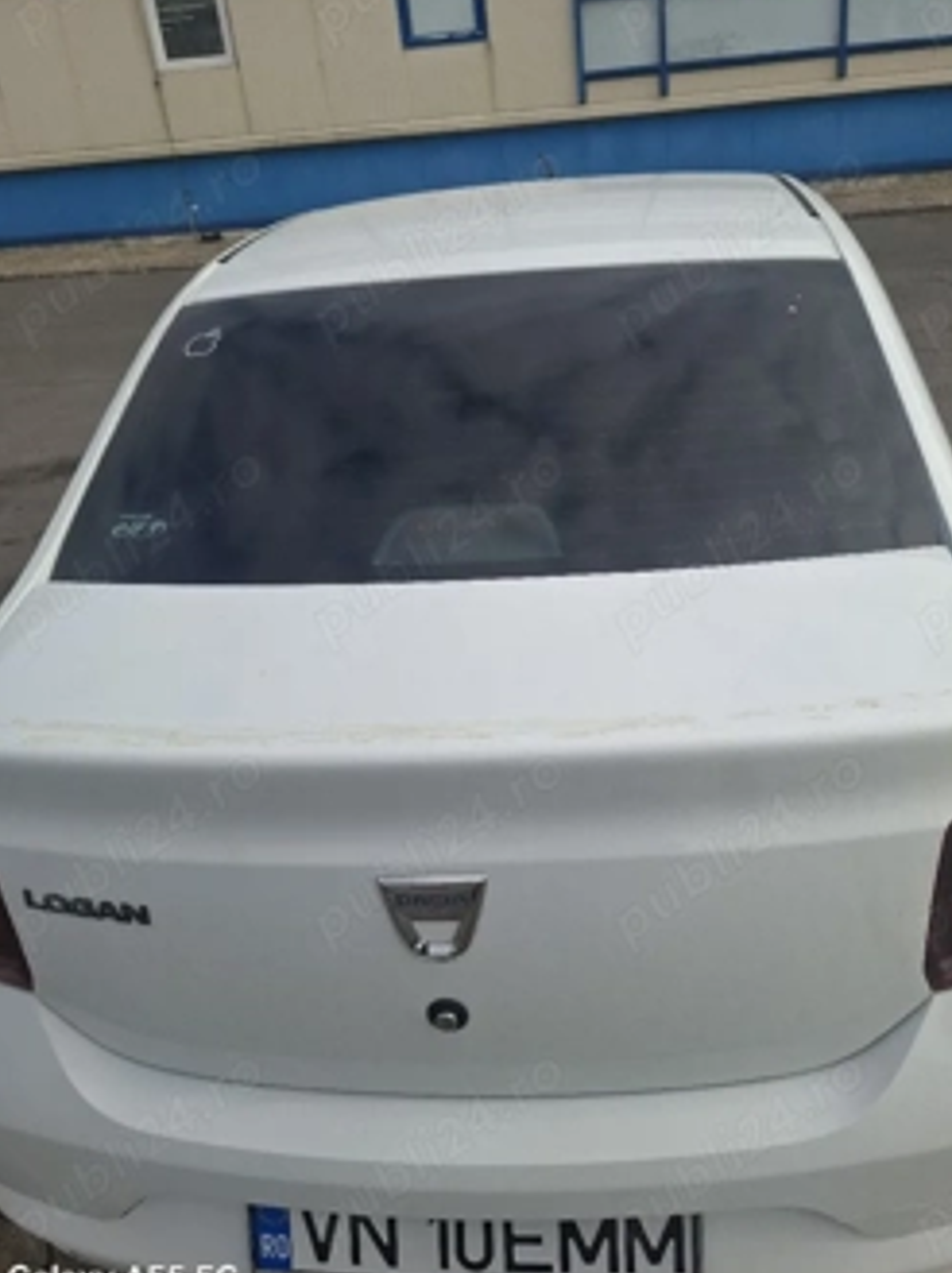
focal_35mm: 28
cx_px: 515
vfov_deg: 63.4
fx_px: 1029
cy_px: 592
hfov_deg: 49.6
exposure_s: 1/1111
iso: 50
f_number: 1.8
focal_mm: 5.54
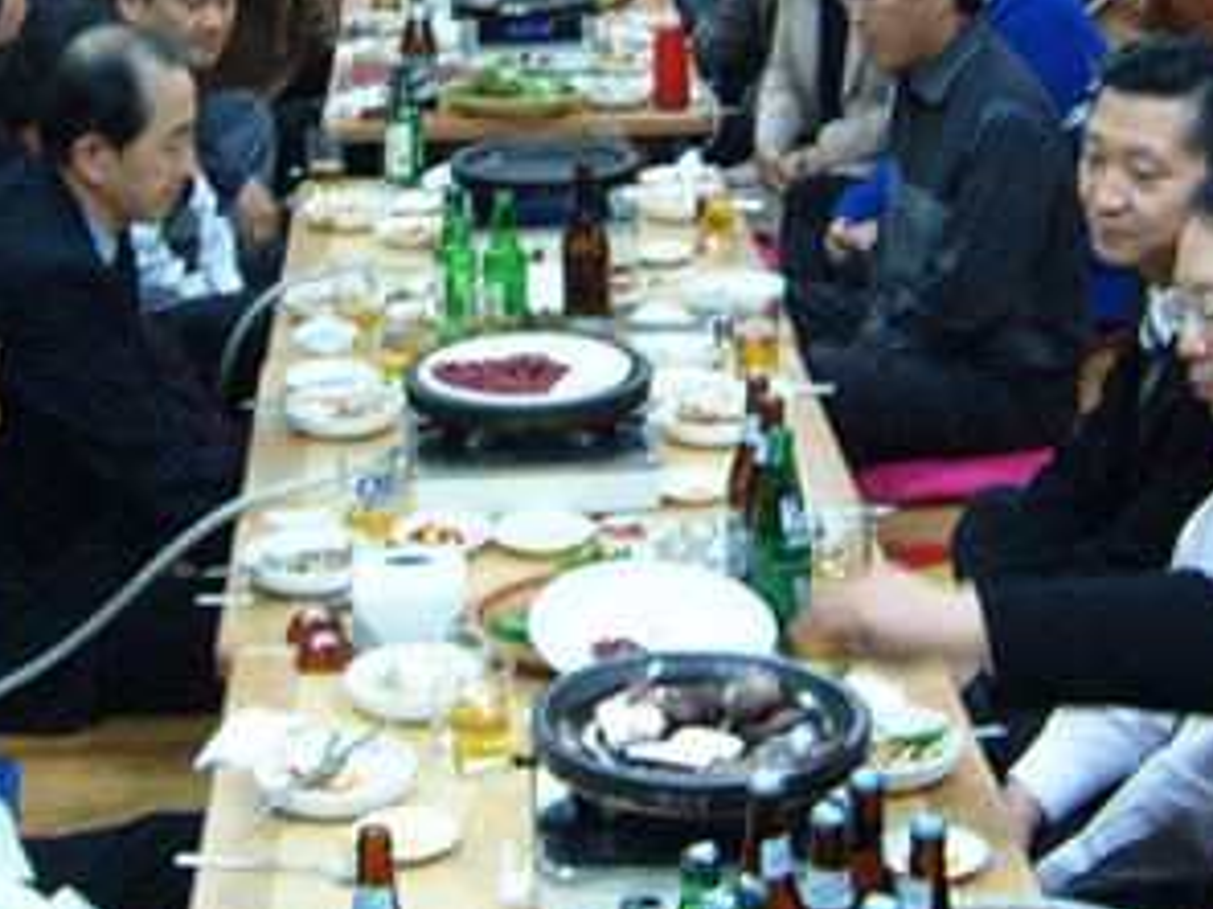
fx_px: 2803
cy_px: 119
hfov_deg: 24.4
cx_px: 549
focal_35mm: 80
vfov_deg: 18.2
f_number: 2.9
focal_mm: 6.2
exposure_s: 1/8
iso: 141
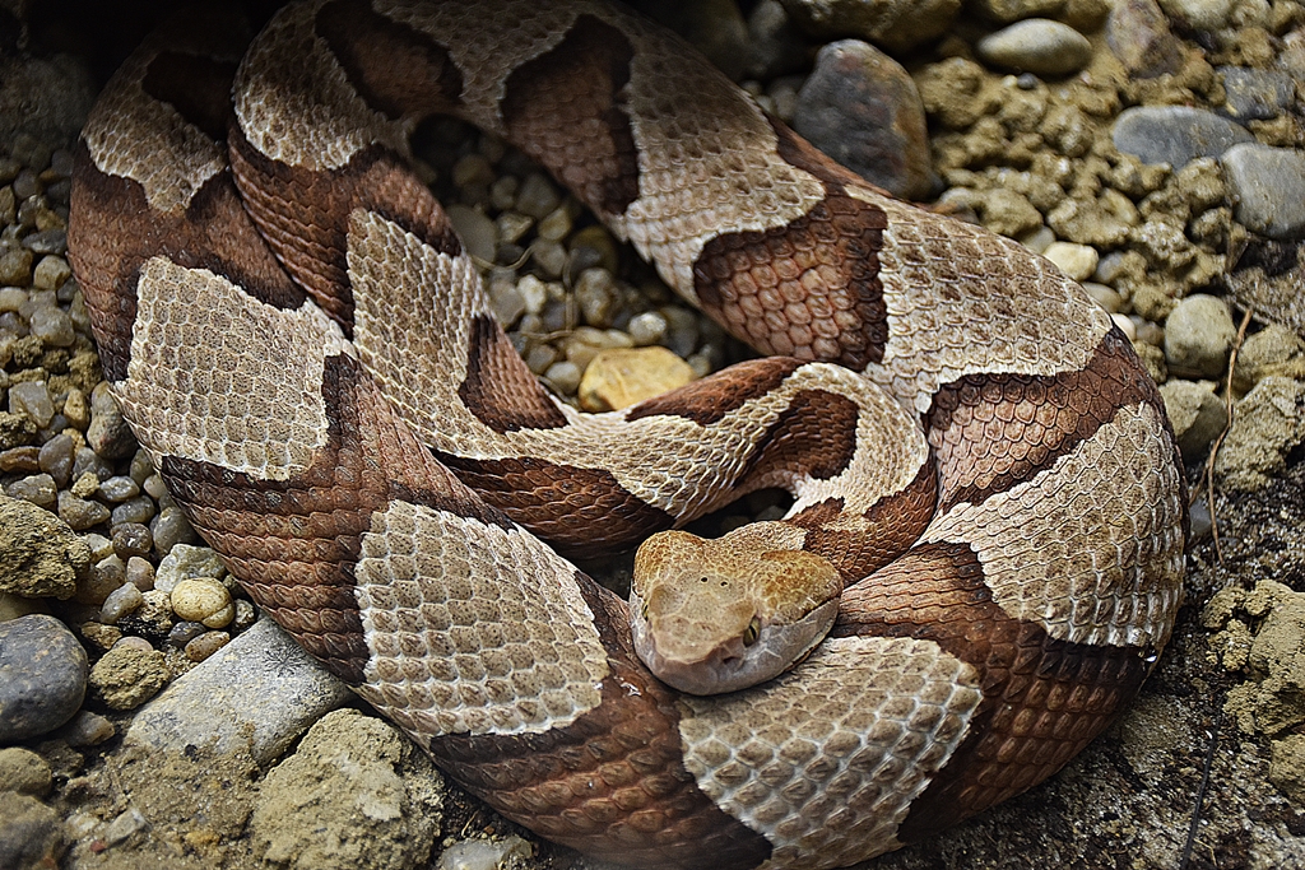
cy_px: 435
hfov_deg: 28.1
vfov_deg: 18.9
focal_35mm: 72
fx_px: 2610
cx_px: 652
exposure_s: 1/60
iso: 560
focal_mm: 48
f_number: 4.5
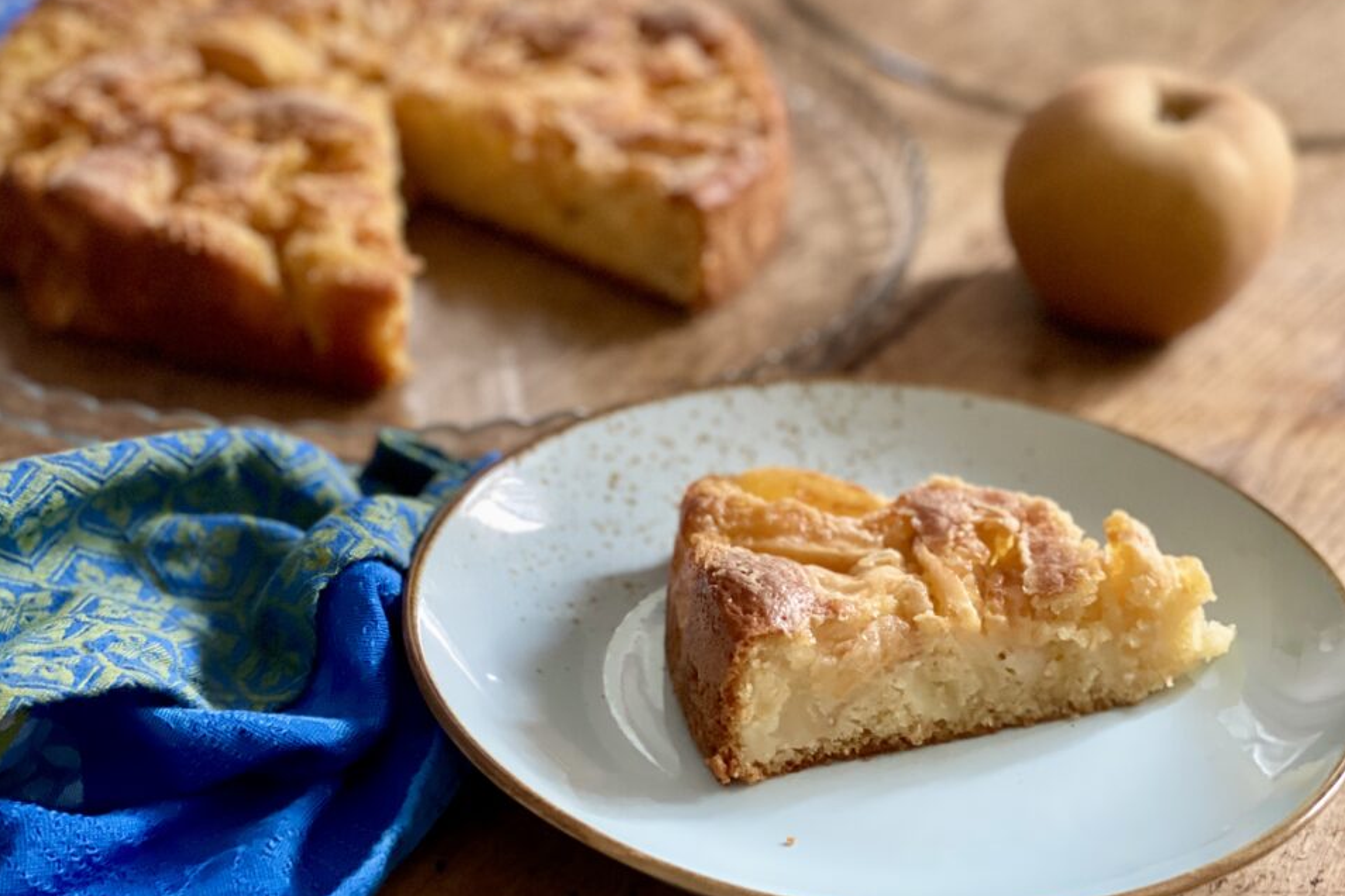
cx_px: 674
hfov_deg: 30.1
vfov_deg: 20.3
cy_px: 424
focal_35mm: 67
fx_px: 2503
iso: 400
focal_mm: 7.5
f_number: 2.2
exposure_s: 1/24
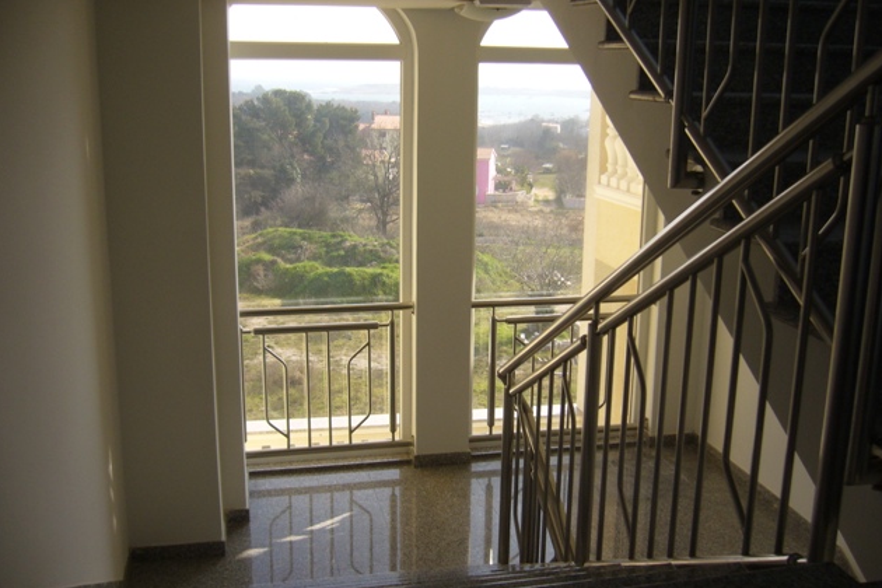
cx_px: 440
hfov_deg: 51.9
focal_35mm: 37
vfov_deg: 35.9
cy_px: 280
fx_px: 906
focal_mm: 5.8
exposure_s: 1/100
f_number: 2.8
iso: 80
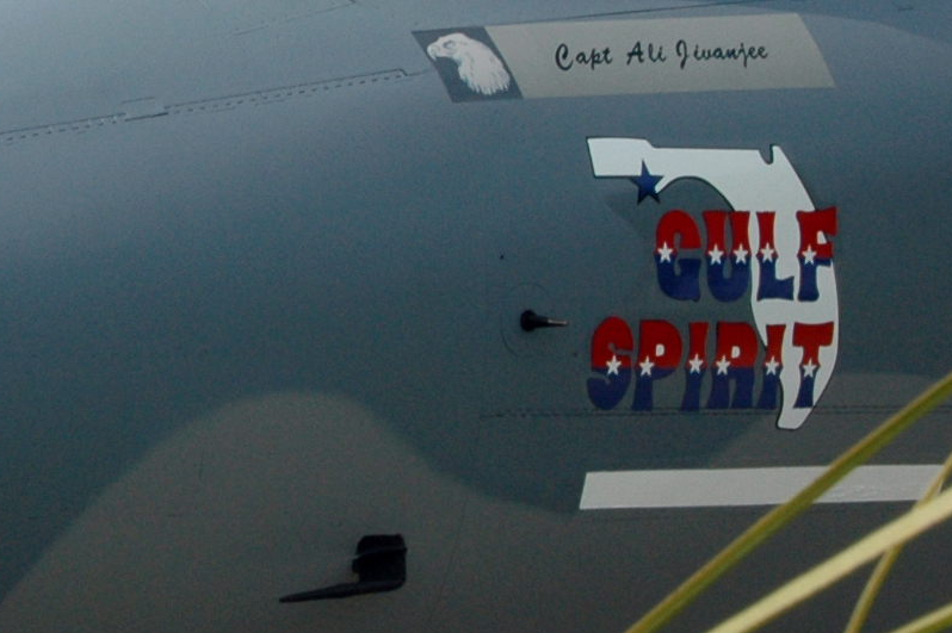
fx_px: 5230
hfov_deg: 10.3
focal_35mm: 198
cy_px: 124
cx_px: 41
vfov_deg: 6.9
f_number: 16
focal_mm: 35
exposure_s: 1/250
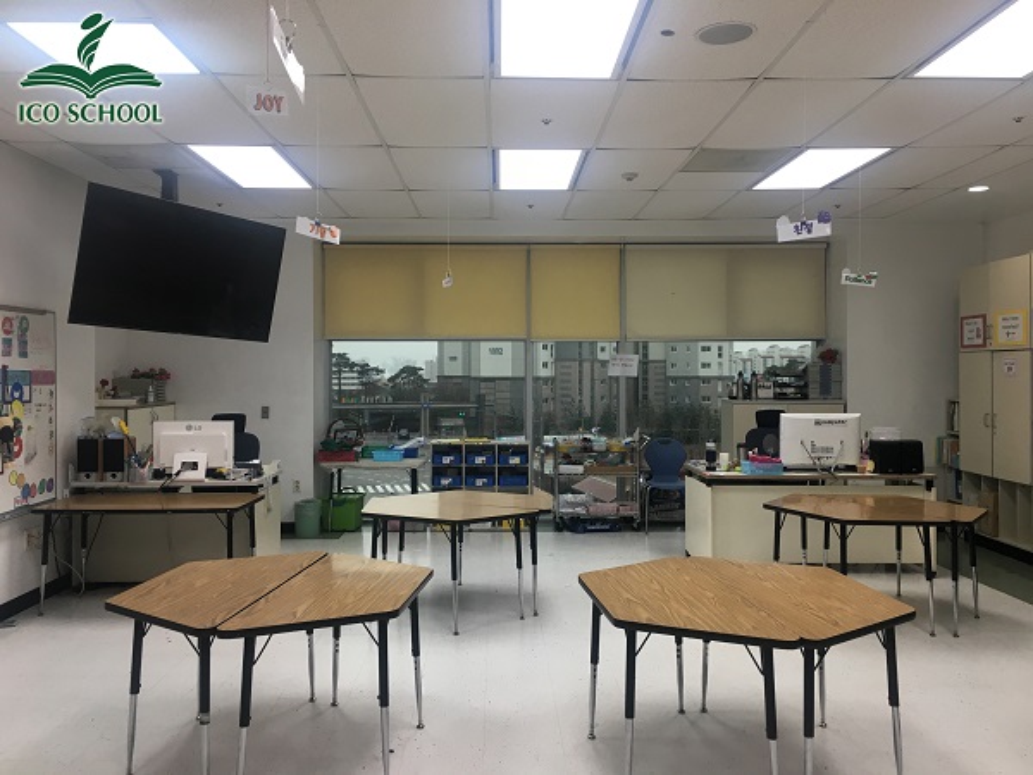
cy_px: 388
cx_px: 516
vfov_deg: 48.2
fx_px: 865
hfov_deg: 61.7
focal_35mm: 29
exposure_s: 1/40
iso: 25
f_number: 2.2
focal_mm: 4.15
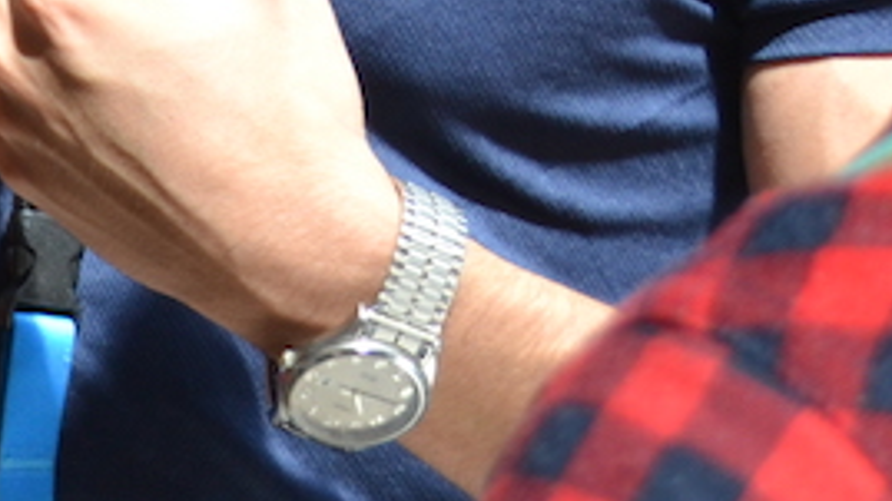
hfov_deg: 9.8
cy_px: -401
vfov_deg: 5.9
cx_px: -975
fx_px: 4807
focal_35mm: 203
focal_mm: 29
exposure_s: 1/100
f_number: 4.8
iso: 400
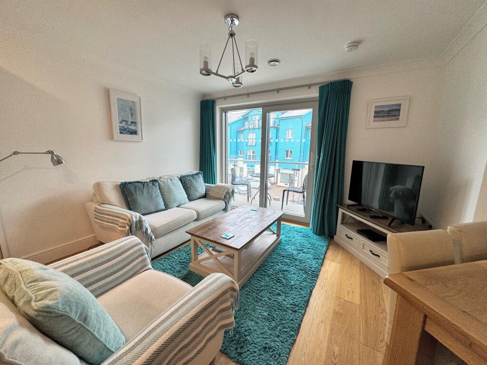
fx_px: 197
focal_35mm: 14
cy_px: 182
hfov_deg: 102.1
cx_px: 244
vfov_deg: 85.7
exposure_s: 1/100
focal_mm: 2.22
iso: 100
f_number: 2.2
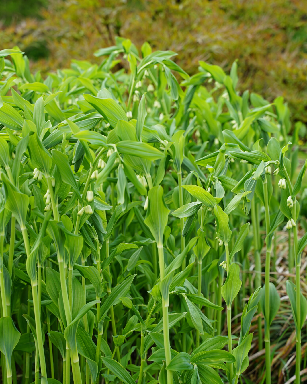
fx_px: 829
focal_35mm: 73
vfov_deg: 26.0
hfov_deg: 21.0
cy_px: 220
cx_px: 153
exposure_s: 1/100
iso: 100
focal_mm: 64
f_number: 6.3
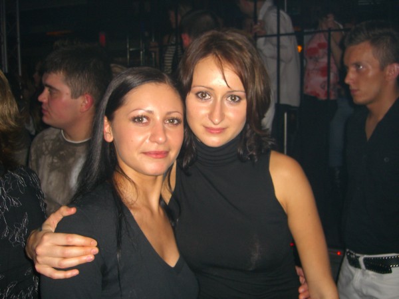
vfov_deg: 37.7
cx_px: 200
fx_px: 438
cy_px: 150
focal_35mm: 38
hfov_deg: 49.0
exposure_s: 1/60
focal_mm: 7.9
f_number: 2.8
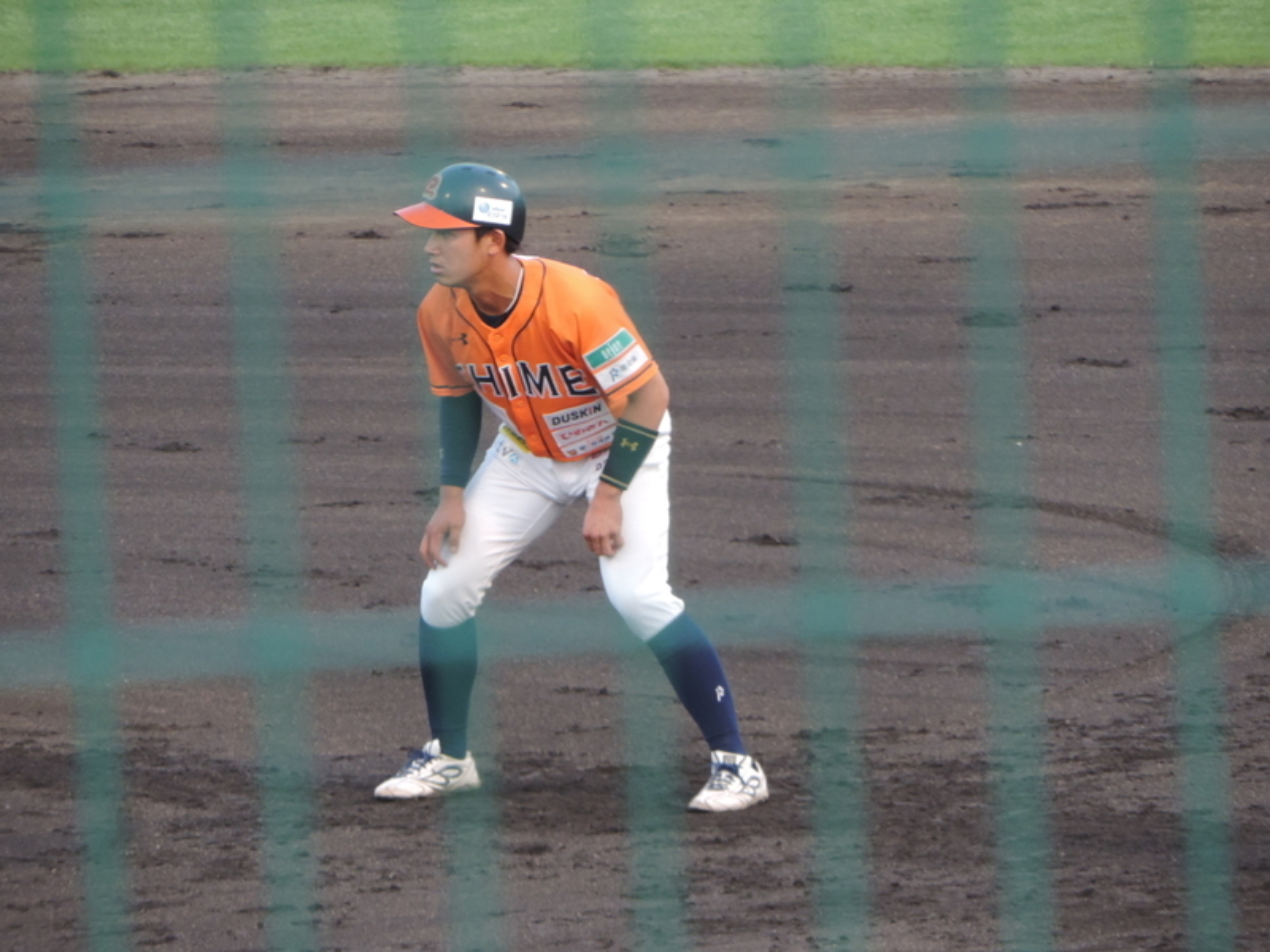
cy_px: 476
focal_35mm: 600
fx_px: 22013
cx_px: 635
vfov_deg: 2.5
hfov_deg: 3.3
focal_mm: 107
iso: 400
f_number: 4.9
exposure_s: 1/80
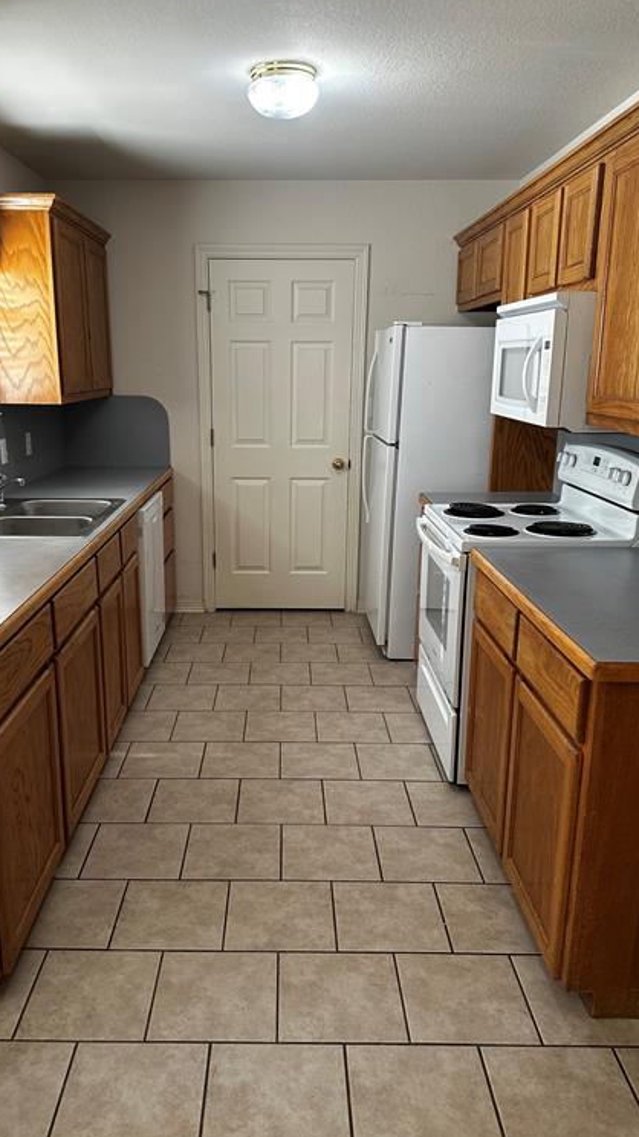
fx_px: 814
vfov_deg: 69.9
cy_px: 572
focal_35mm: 27
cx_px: 275
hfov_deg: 42.8
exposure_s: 1/60
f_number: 1.78
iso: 125
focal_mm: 6.86
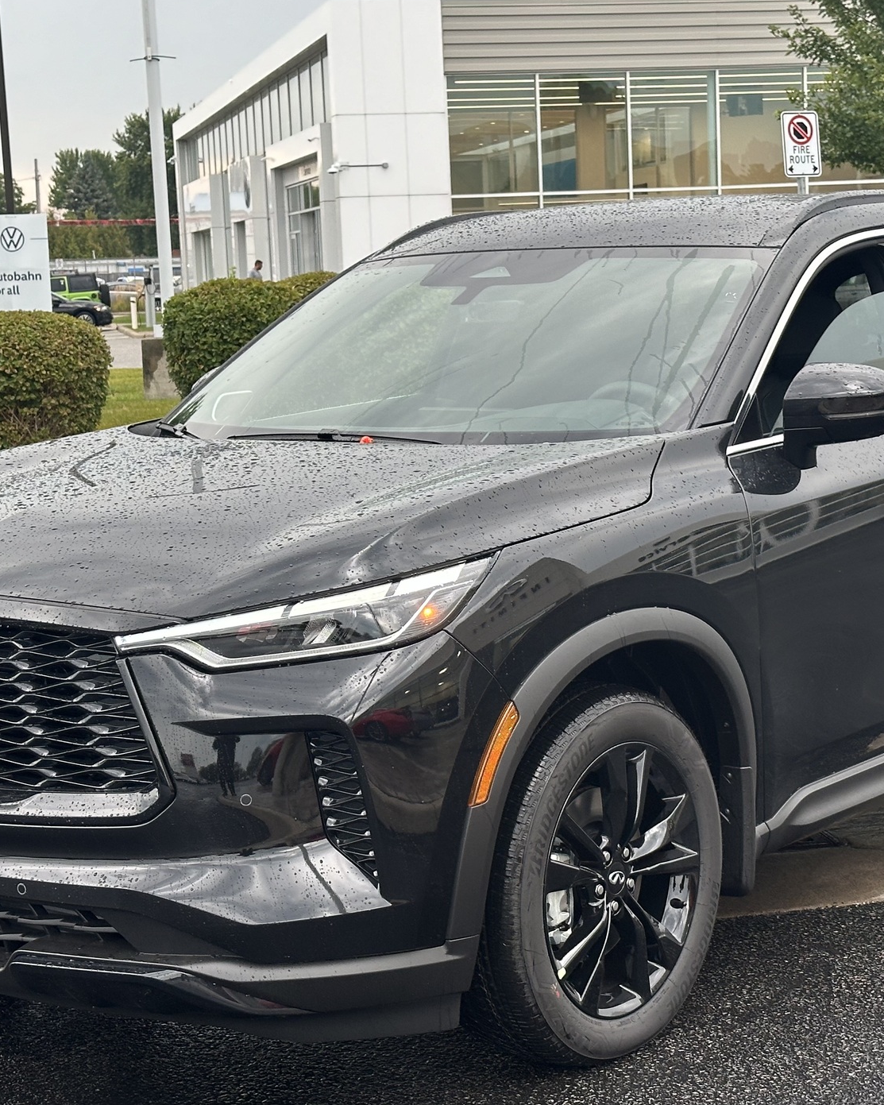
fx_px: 2256
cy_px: 551
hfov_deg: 22.2
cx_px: 492
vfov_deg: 27.5
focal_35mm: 69
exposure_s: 1/100
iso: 64
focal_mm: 6.86
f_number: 1.78
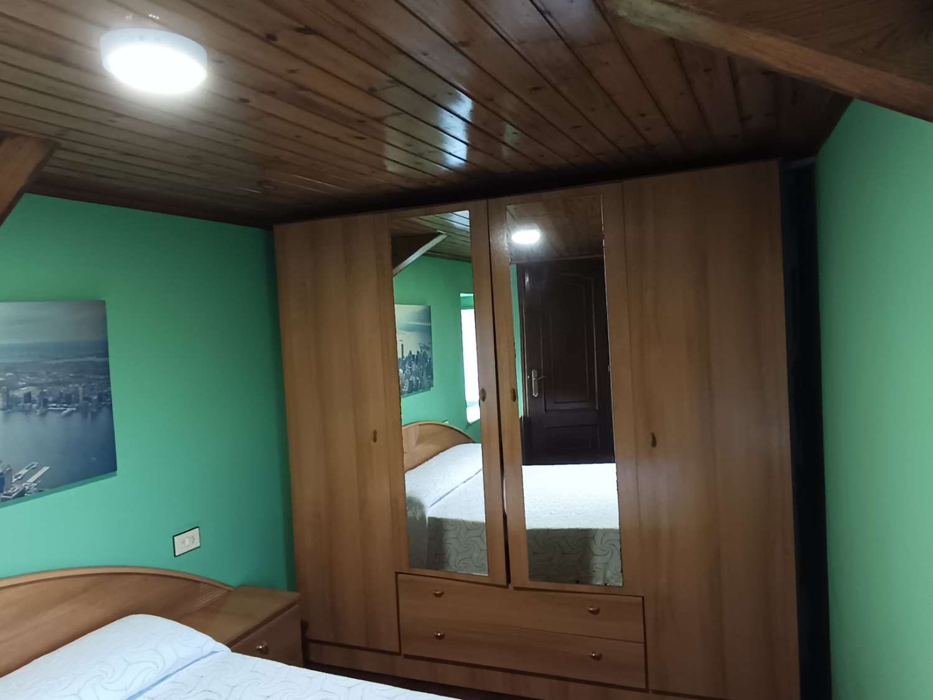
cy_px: 350
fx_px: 593
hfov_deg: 76.4
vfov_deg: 61.1
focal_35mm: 22
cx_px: 466
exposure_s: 1/25
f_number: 2.2
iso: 568
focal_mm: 1.65
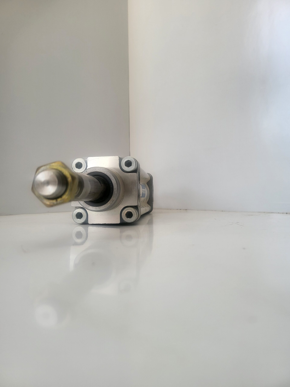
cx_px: 145
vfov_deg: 71.6
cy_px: 194
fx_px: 268
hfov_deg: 56.8
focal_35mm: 24
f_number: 1.8
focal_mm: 5
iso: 40
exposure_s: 1/305
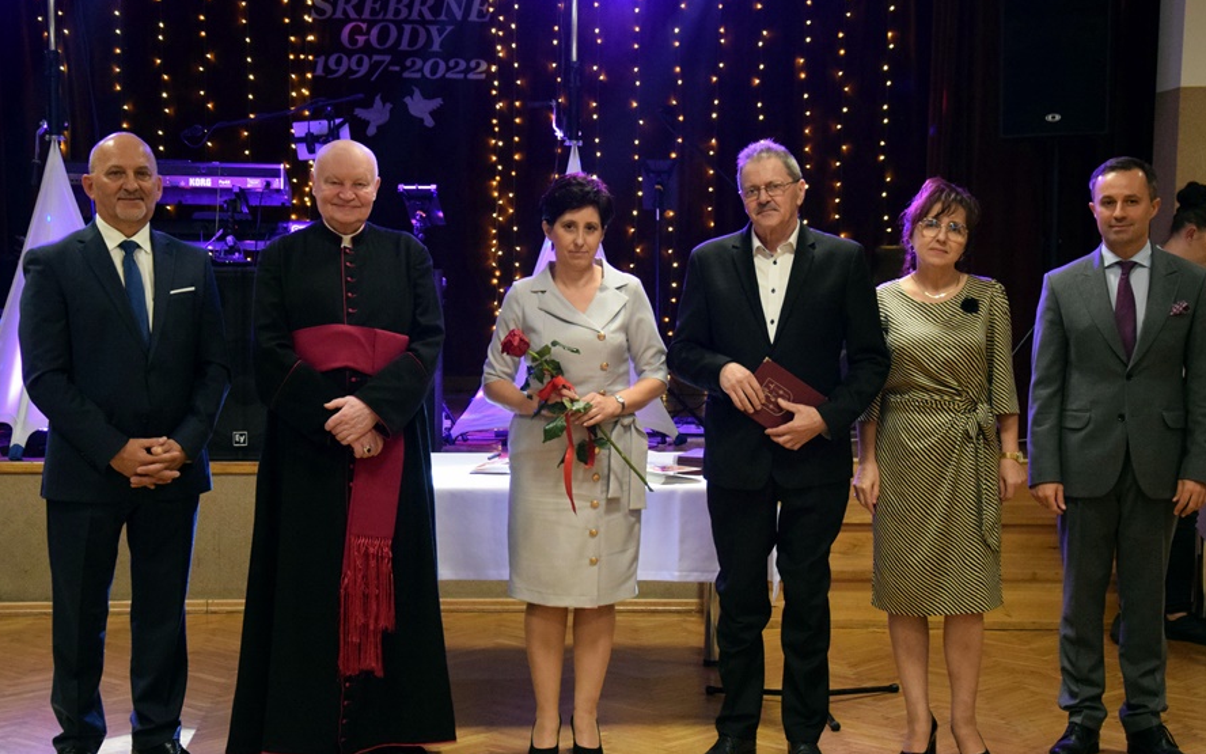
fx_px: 2038
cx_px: 610
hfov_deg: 33.0
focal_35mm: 62
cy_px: 401
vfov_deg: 21.0
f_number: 4.5
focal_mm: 40
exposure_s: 1/100
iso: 4000
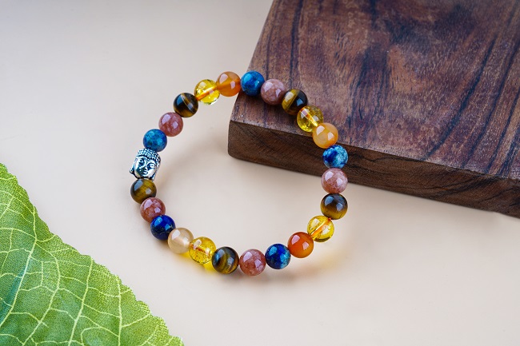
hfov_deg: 22.6
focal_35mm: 90
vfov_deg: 15.2
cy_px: 173
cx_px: 260
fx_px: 1300
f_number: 14
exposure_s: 1/160
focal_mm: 90
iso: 100
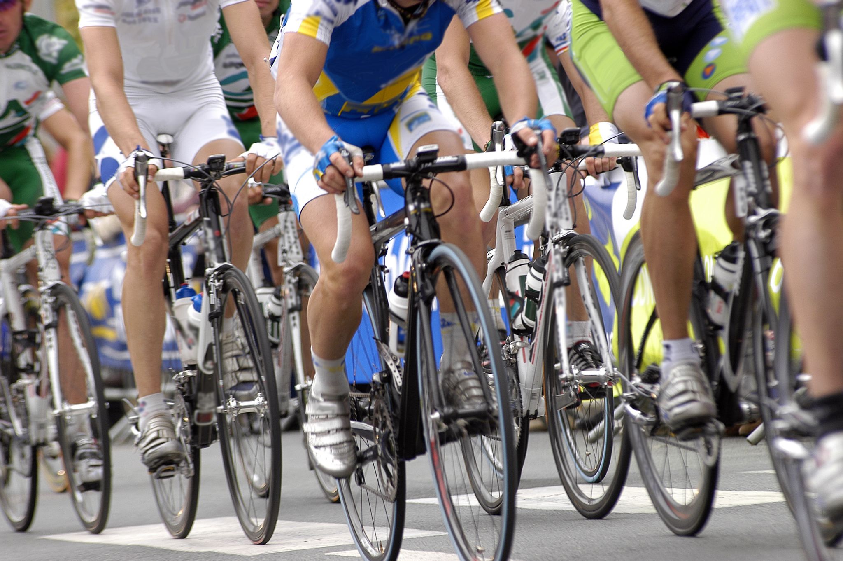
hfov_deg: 6.9
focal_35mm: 300
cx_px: 422
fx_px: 7019
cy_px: 280
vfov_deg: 4.6
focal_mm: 200
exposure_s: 1/320
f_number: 5.6
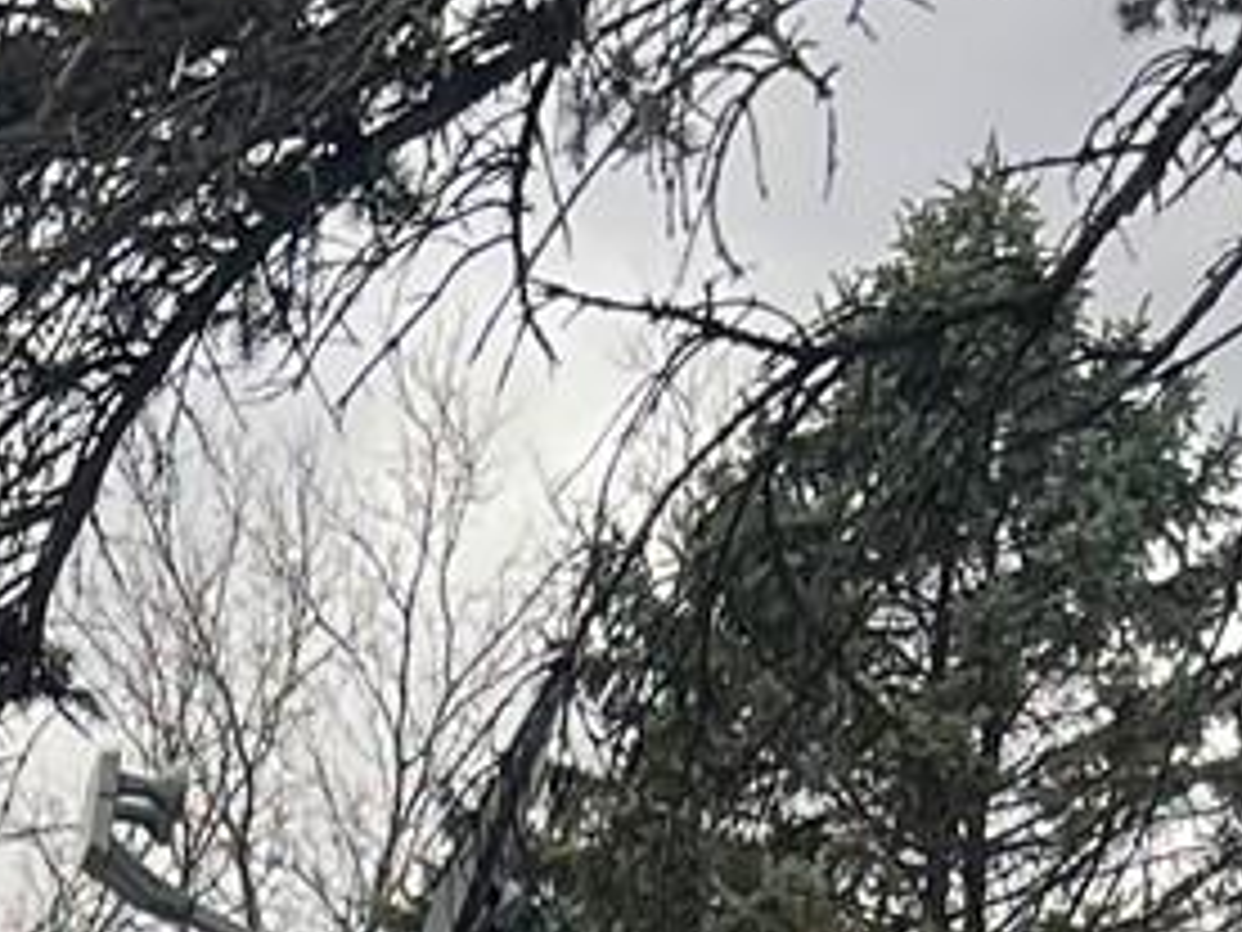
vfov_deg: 6.7
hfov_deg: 10.1
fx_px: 6925
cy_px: 3170
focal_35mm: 193
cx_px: -288
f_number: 1.5
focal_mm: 5.7
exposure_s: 1/193
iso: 40
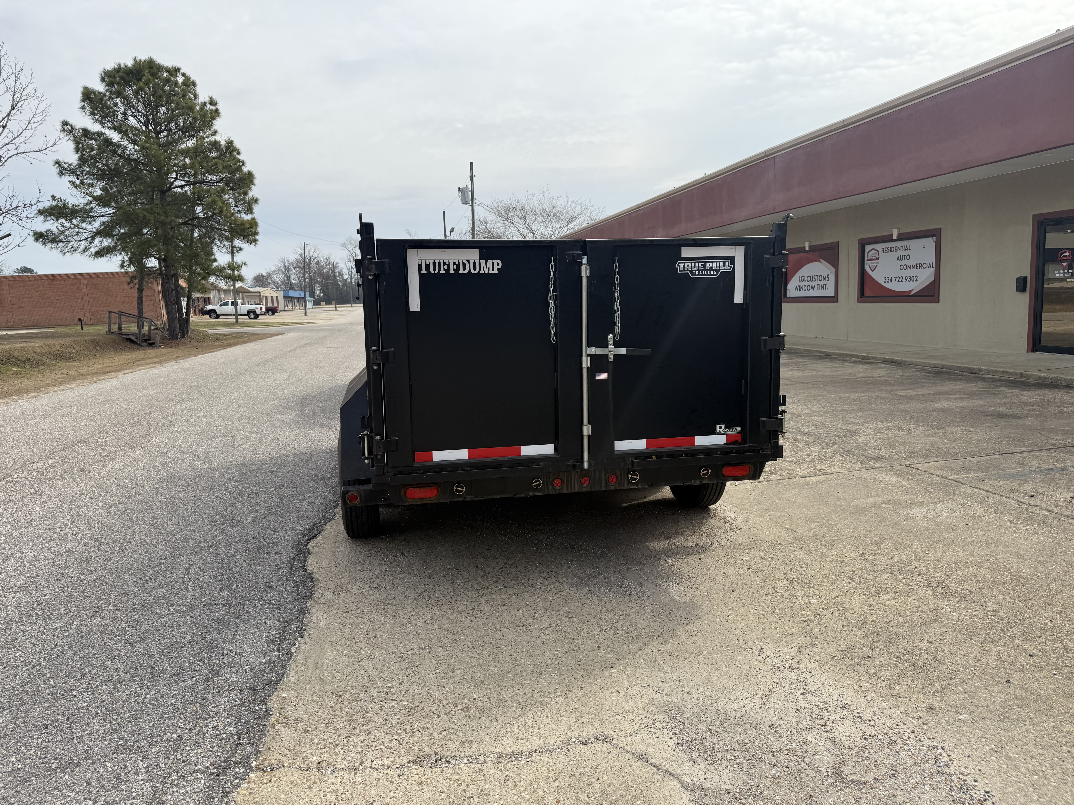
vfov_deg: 56.8
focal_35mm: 24
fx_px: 745
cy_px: 402
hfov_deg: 71.6
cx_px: 537
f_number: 1.78
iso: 80
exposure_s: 1/3584
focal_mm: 6.76
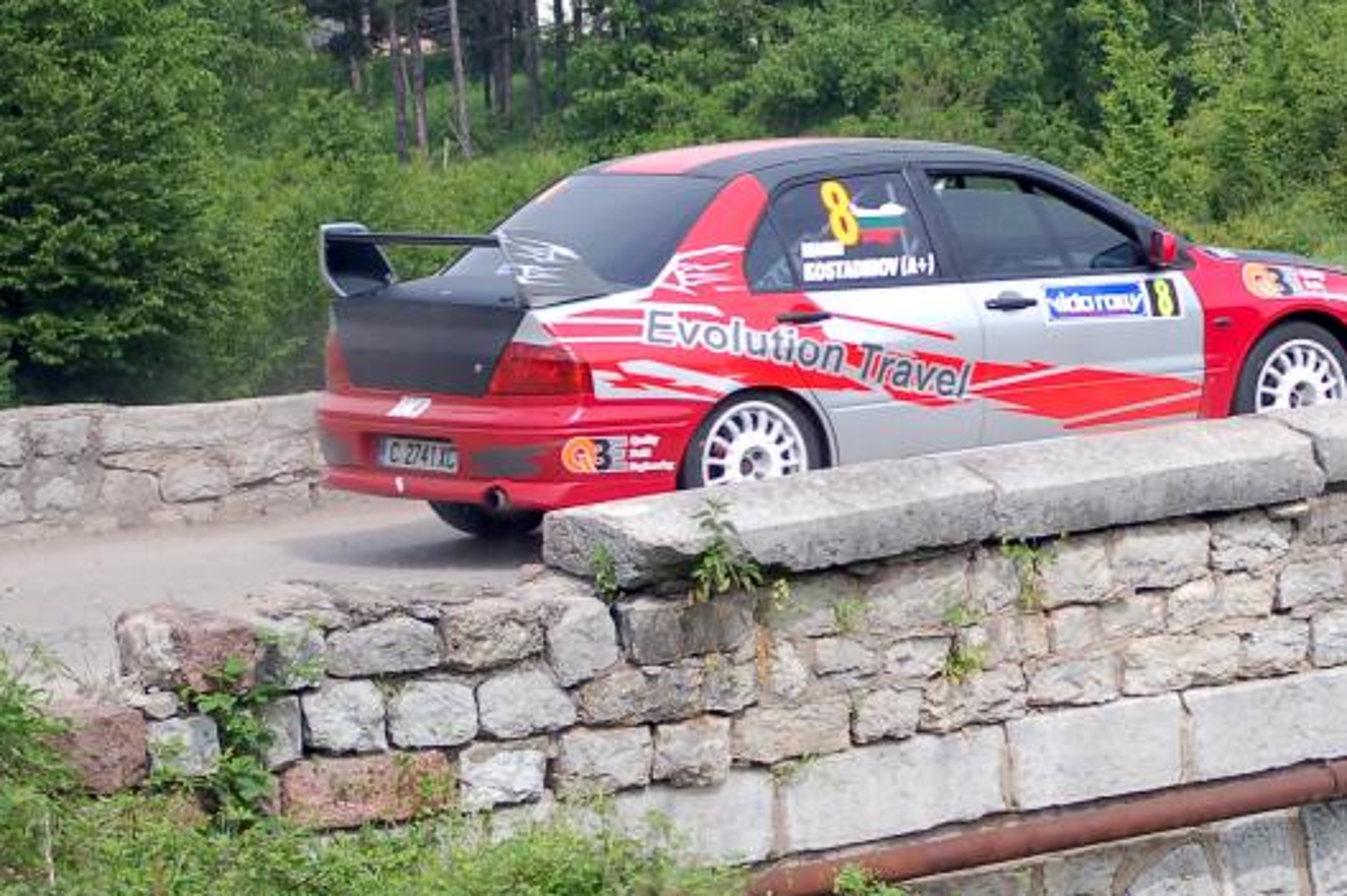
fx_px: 5980
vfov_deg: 8.6
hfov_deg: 12.8
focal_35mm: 160
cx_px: 1084
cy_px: 328
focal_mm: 55
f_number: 4
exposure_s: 1/1000
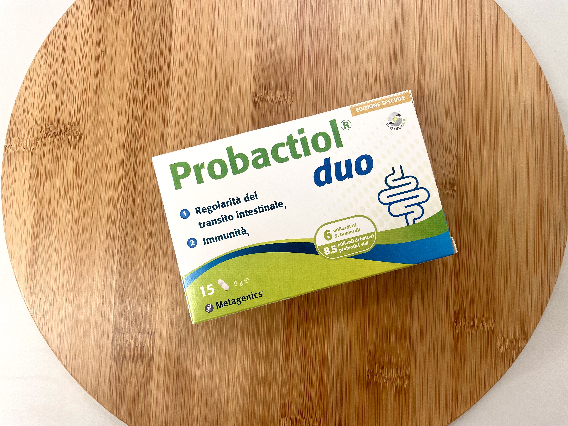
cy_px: 213
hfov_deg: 67.3
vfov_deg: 53.1
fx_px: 427
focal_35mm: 26
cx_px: 284
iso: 80
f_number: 1.6
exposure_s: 1/100
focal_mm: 4.2
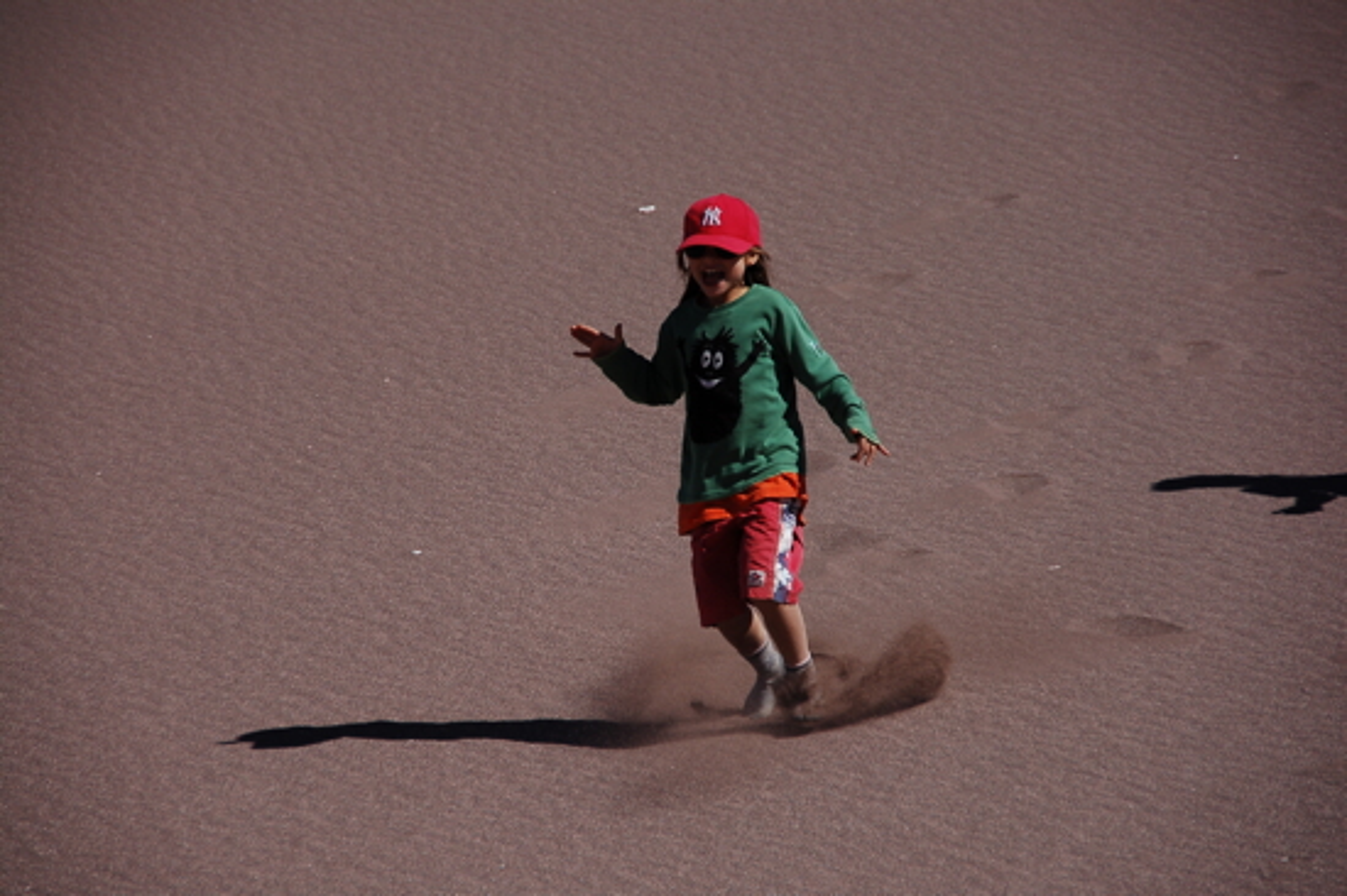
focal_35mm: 202
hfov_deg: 10.2
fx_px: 7572
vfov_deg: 6.8
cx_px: 674
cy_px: 448
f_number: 6.3
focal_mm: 135
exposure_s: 1/1600
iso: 200
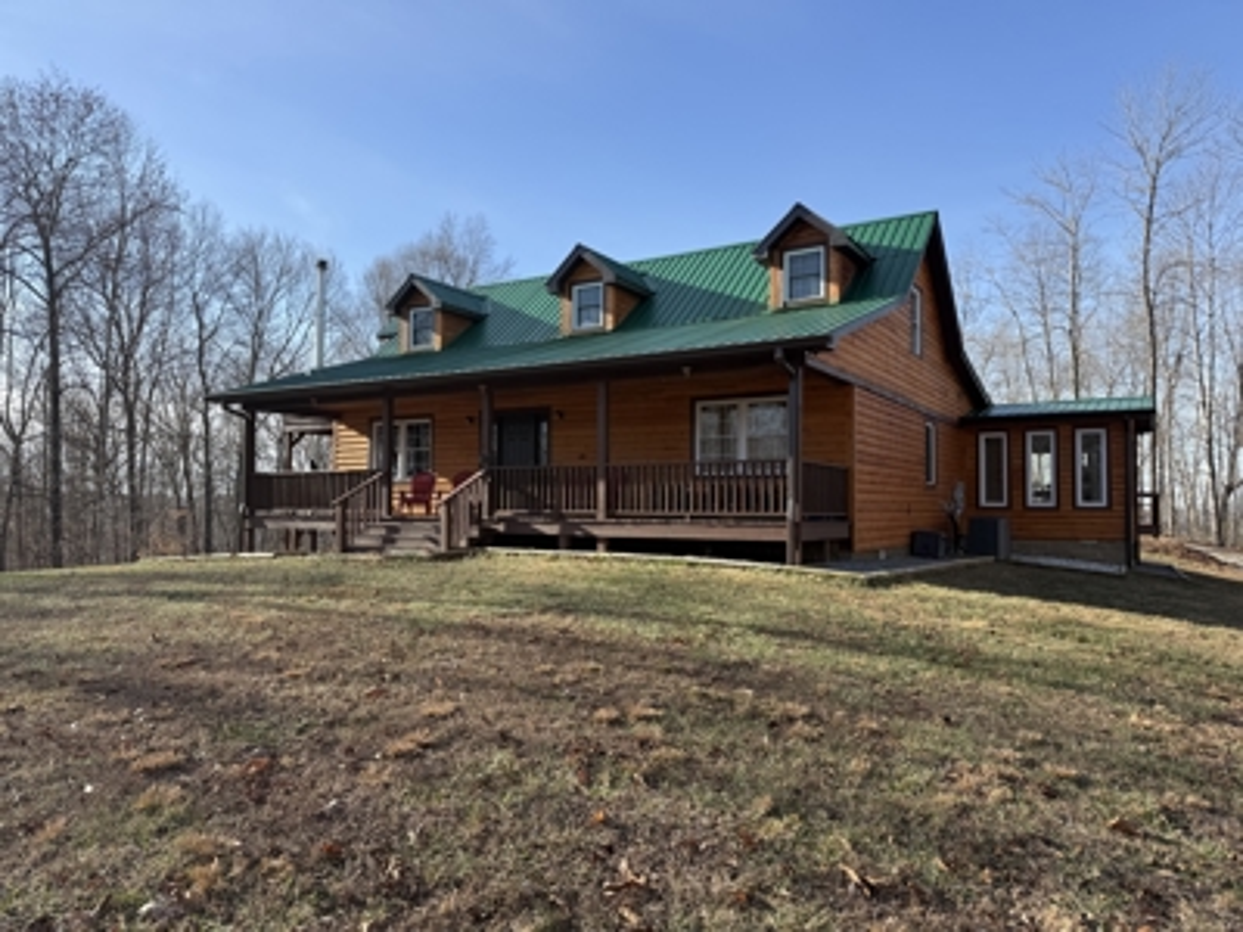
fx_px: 862
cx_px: 622
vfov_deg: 56.8
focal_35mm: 24
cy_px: 466
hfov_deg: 71.6
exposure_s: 1/2053
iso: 80
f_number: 1.78
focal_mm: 6.76
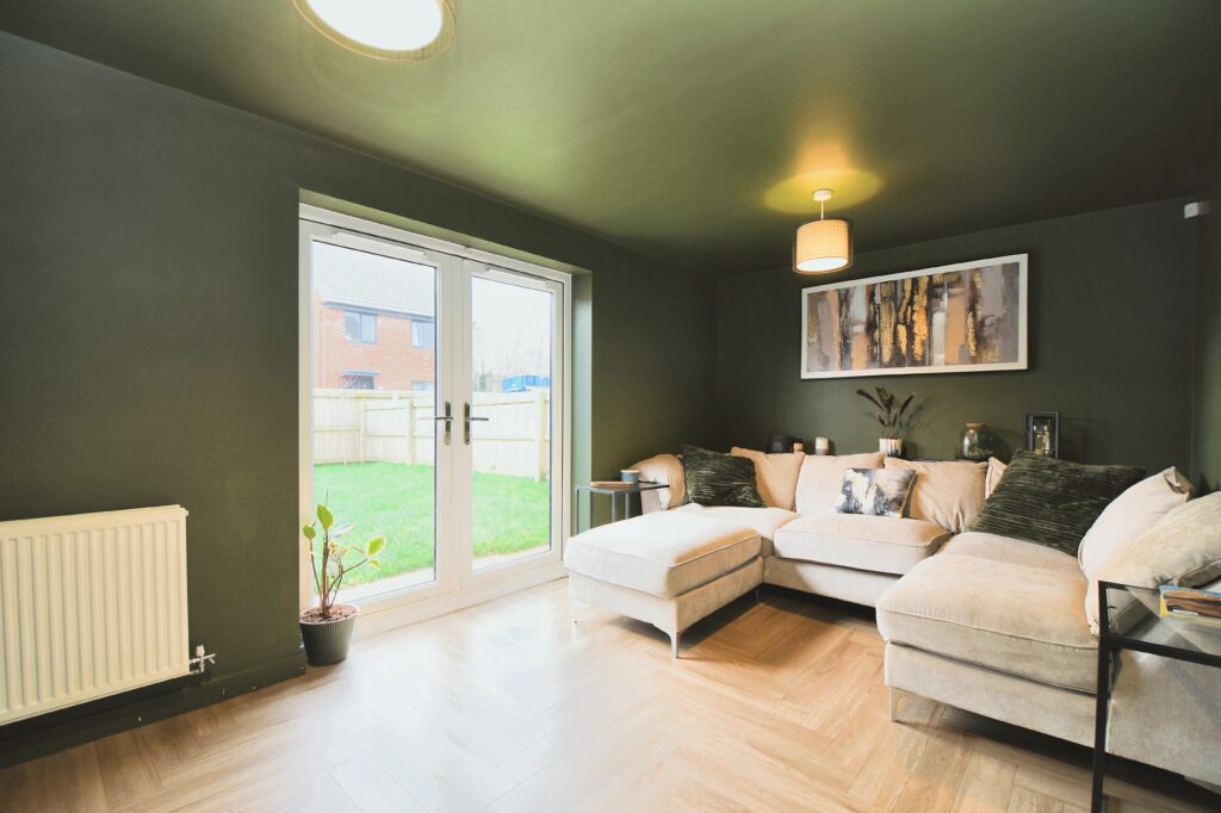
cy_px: 406
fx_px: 509
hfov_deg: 100.4
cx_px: 610
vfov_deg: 77.3
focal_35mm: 15
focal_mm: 10
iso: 100
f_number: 3.5
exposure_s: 1/15
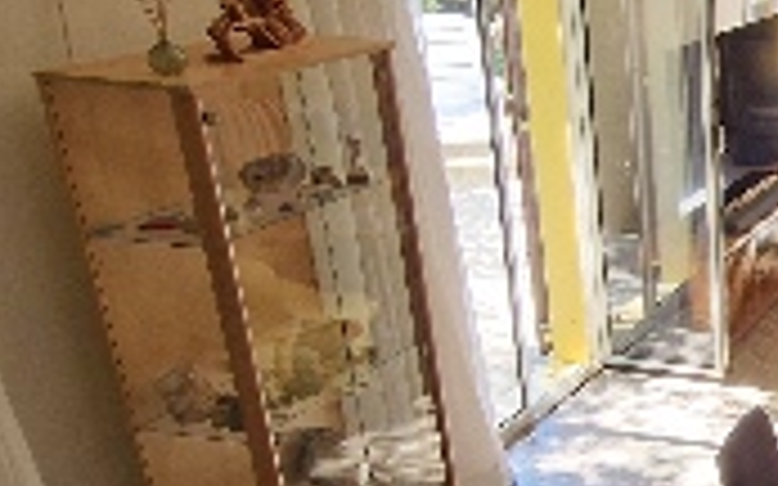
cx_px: 1043
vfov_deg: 25.2
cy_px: 310
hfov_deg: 30.2
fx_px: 1081
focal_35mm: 51
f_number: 2.2
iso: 125
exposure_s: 1/50
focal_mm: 2.2
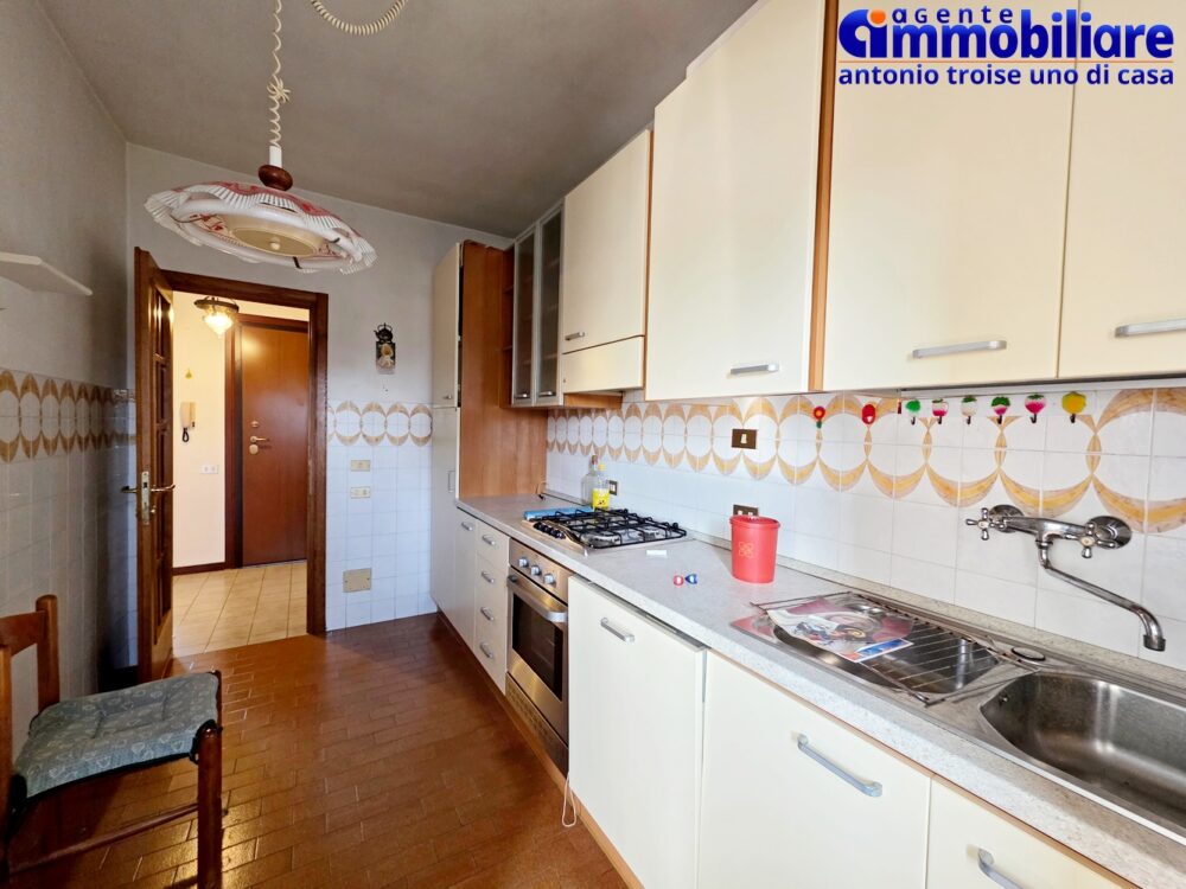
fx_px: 445
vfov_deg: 89.9
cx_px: 593
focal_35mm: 13
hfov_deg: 106.2
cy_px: 444
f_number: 1.9
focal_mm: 2.2
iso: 250
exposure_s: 1/50
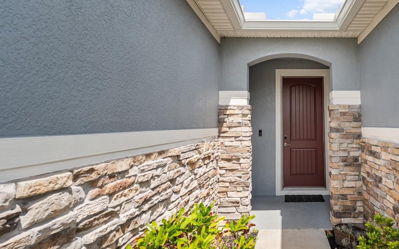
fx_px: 228
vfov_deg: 56.8
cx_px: 288
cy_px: 149
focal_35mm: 21
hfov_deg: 77.5
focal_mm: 14
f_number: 4
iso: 200
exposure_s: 1/500
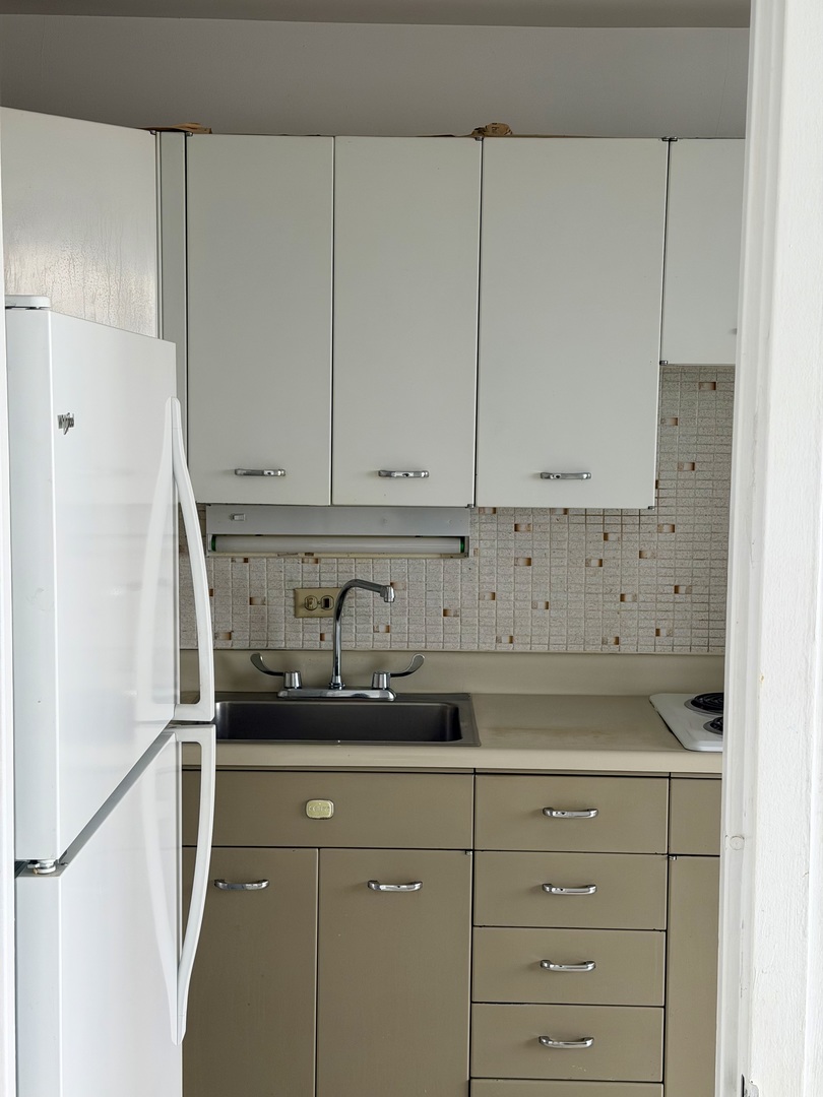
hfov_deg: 30.3
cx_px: 412
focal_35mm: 48
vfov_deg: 39.7
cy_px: 548
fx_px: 1522
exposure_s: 1/88
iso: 100
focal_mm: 6.76
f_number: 1.78
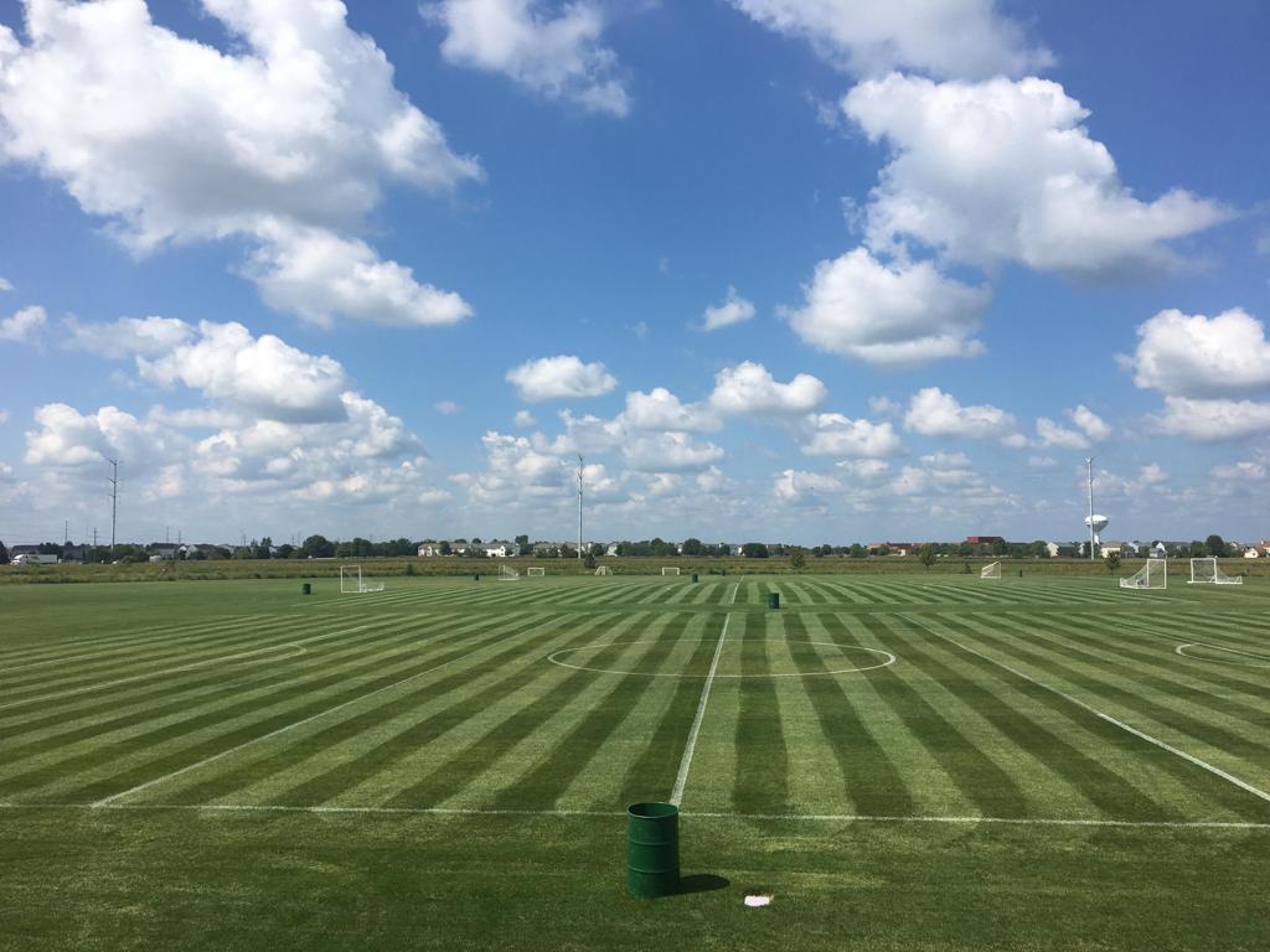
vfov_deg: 48.2
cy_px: 476
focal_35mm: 29
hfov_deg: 61.7
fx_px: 1064
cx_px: 635
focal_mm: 4.15
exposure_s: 1/2653
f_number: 2.2
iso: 25
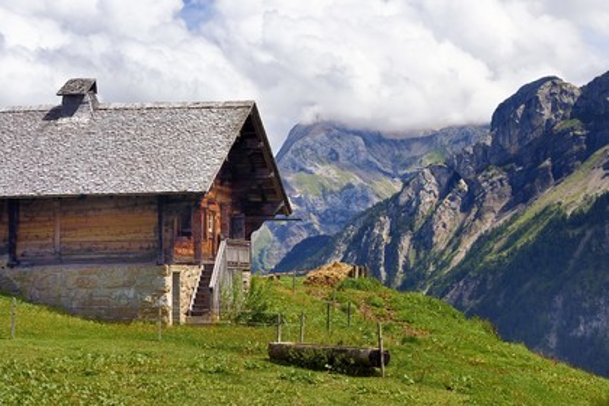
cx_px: 304
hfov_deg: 23.6
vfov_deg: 15.9
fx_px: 1455
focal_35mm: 86
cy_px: 203
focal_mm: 86
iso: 200
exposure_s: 1/250
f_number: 13
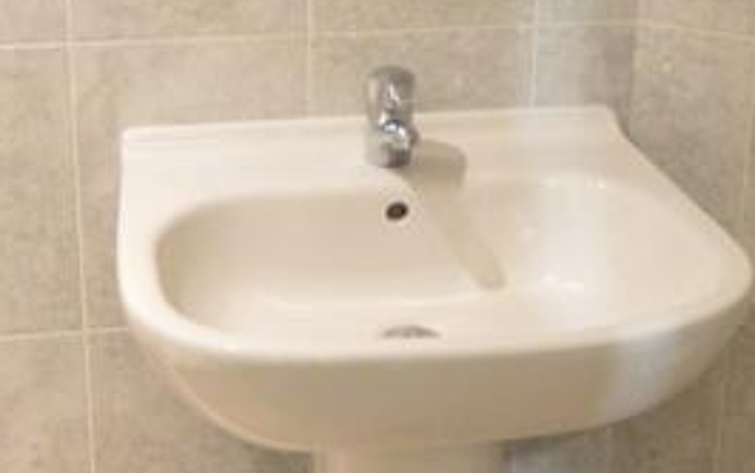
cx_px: 356
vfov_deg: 21.2
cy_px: -4
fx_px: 1215
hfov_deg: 34.5
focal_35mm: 59
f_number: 3.5
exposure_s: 1/25
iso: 3200
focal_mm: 10
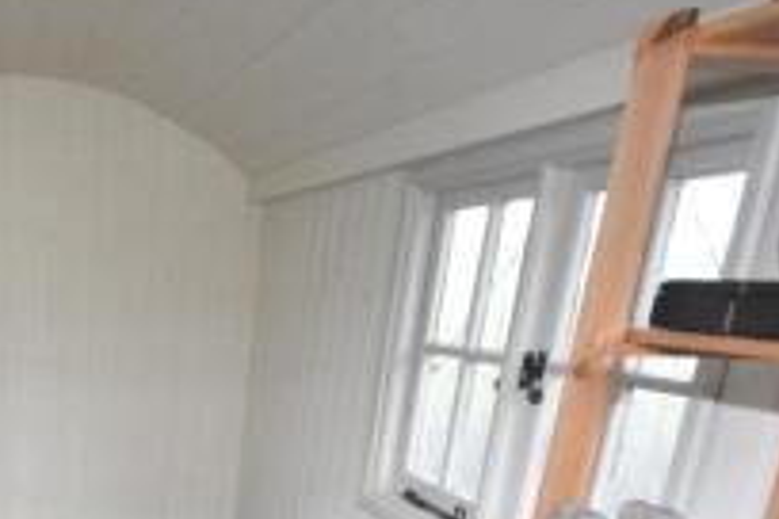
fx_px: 757
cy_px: 551
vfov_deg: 33.6
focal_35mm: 35
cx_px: -11
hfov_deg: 45.4
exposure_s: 1/60
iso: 1600
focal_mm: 10
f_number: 4
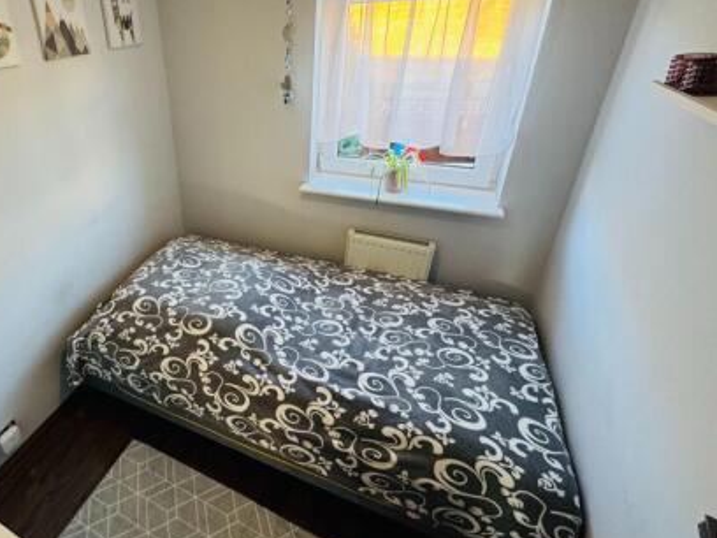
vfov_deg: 65.3
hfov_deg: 77.4
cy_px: 214
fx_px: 414
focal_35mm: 20
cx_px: 206
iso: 160
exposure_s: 1/99
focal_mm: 2.22
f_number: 2.2
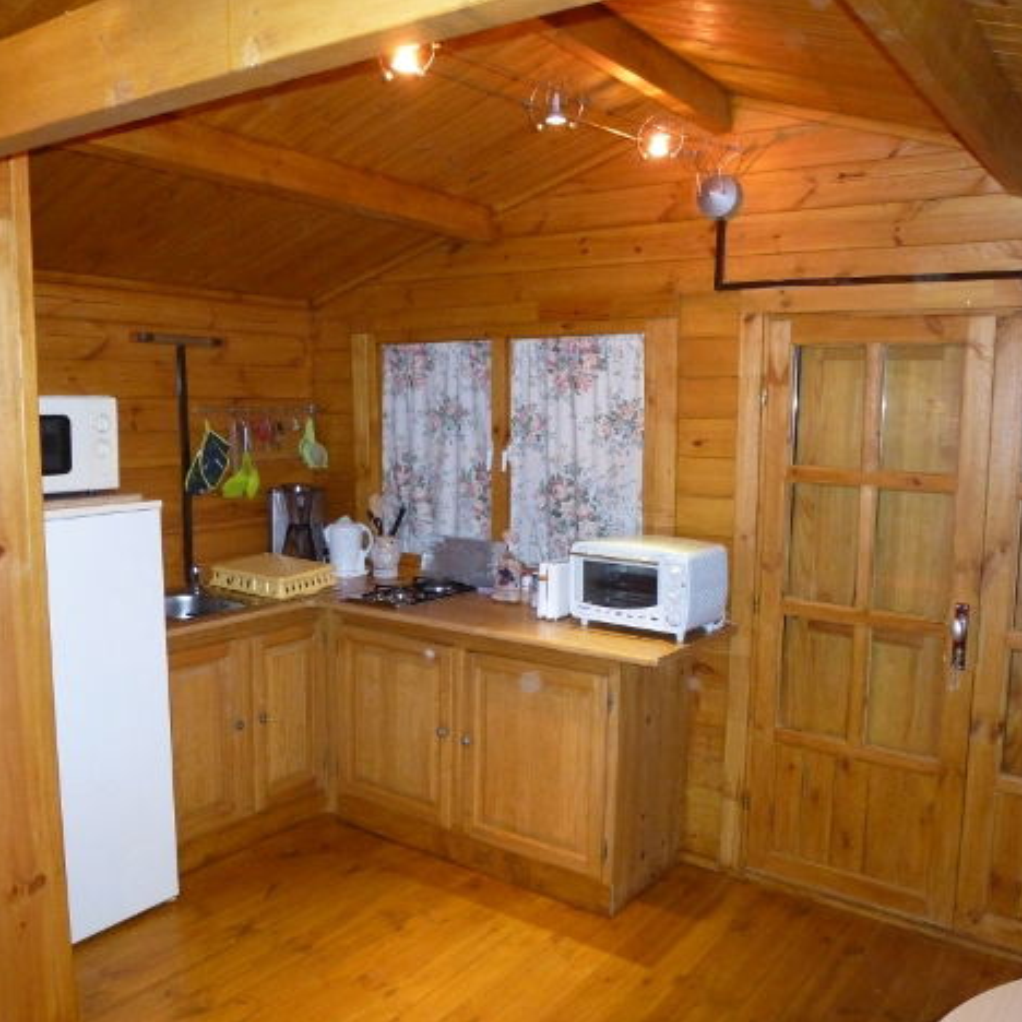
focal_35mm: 29
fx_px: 969
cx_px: 504
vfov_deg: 55.6
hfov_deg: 55.6
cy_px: 518
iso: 800
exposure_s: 1/60
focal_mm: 4.3
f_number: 3.3
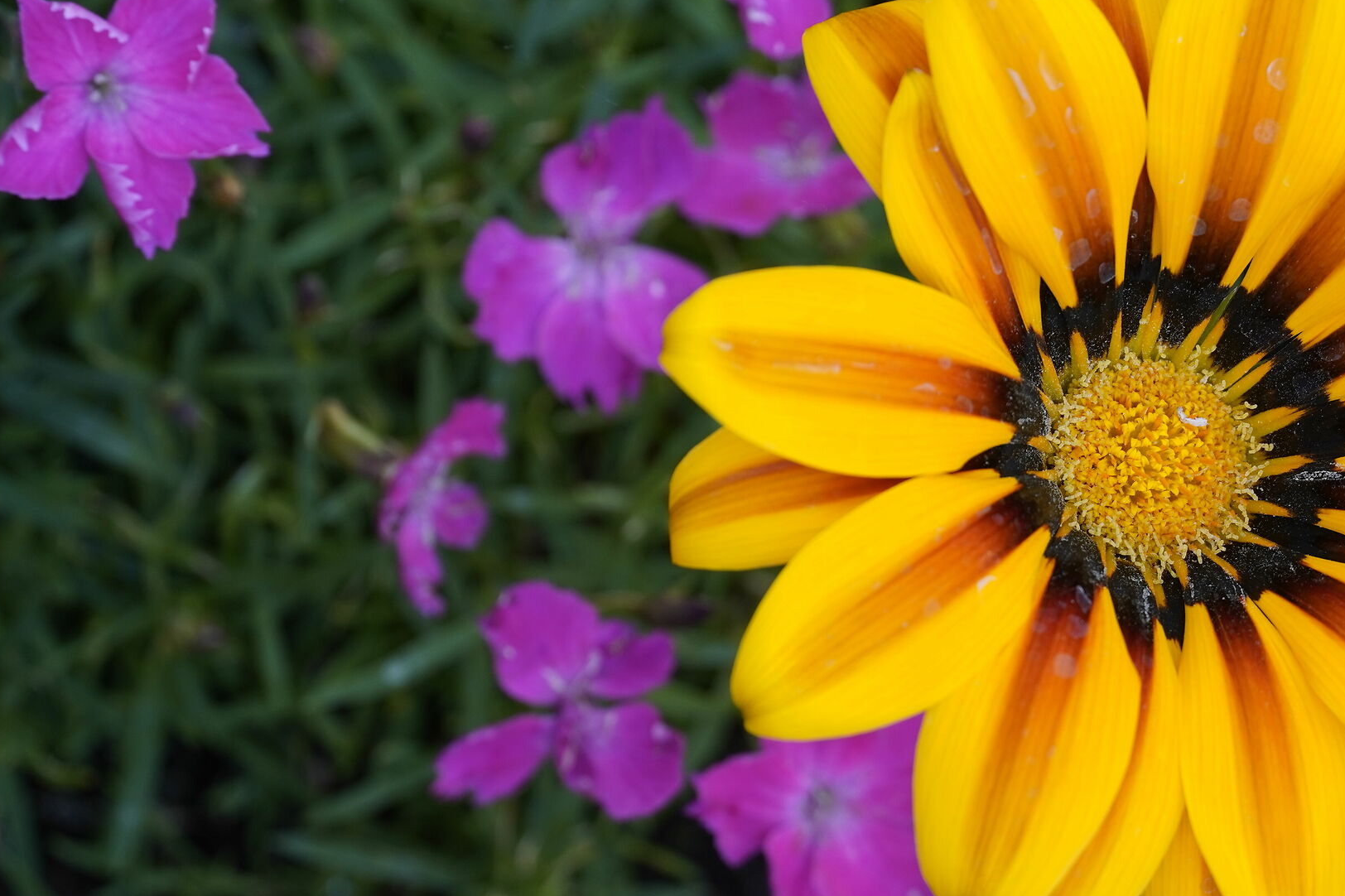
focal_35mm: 171
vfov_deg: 8.0
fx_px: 6377
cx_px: 986
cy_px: 533
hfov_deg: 12.0
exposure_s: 1/125
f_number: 5.6
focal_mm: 77
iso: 250
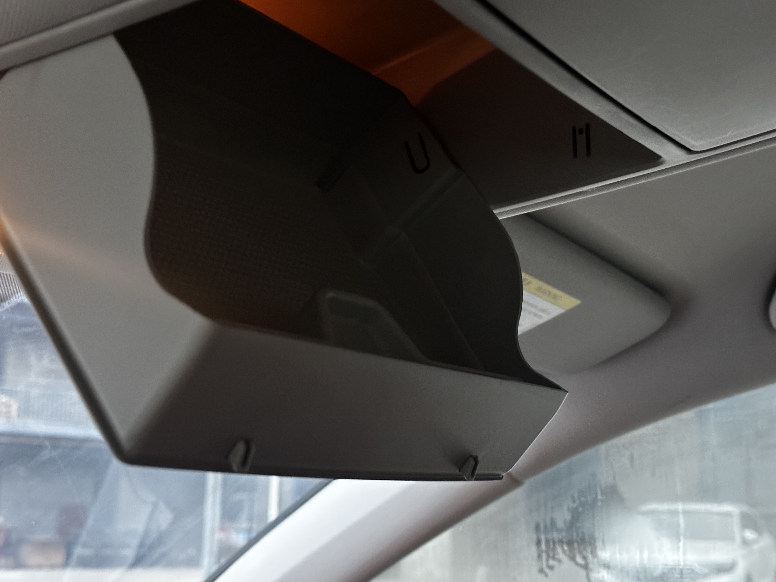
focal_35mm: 54
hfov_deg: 35.5
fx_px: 1211
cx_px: 371
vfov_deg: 27.0
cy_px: 277
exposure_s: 1/23
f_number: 1.78
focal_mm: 6.86
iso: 640
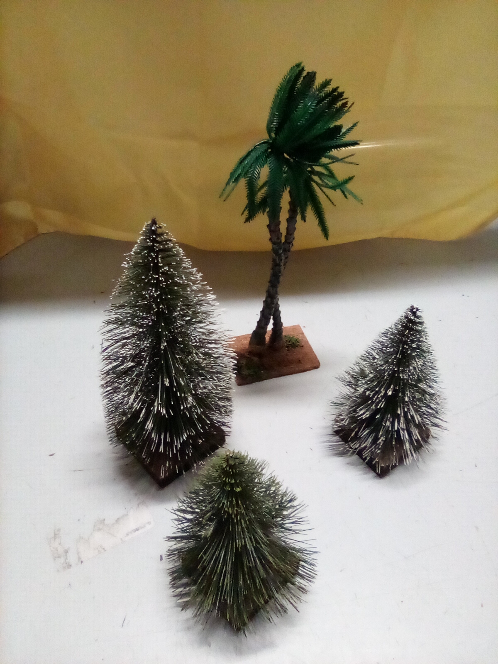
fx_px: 537
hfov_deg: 49.7
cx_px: 249
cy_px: 332
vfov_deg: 63.4
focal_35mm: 28
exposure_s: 1/25
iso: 265
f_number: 2.2
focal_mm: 2.27
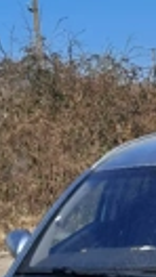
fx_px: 656
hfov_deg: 13.1
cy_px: 267
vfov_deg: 23.1
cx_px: 207
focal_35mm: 89
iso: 50
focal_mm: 4
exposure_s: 1/1250
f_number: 1.8
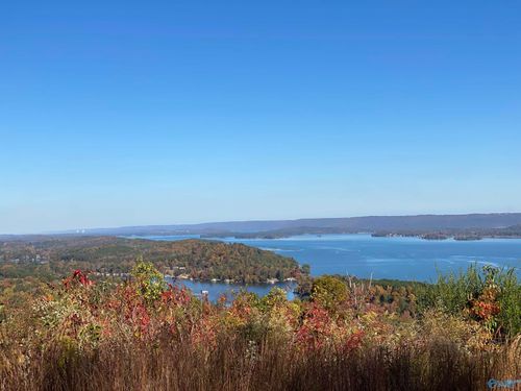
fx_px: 783
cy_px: 196
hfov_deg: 36.8
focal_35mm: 52
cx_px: 260
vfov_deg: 28.0
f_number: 2
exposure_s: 1/2083
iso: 20
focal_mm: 6
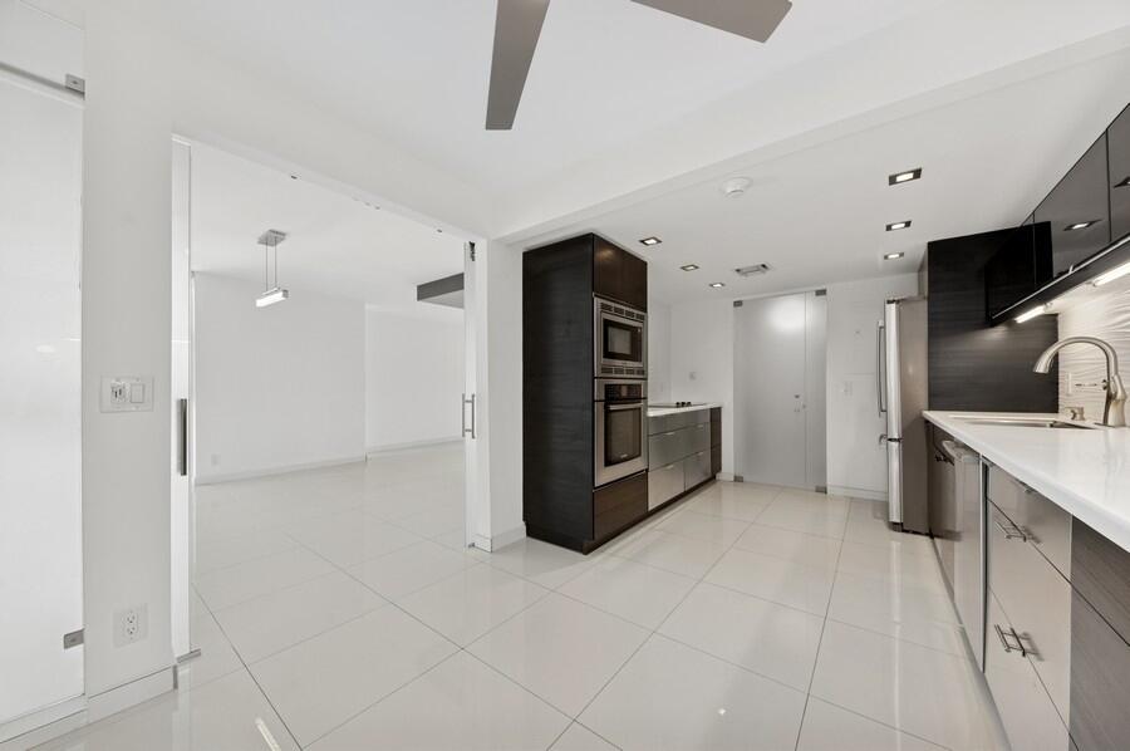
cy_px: 376
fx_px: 376
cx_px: 565
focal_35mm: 12
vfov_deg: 89.9
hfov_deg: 112.7
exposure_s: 1/15
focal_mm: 12
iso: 100
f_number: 8
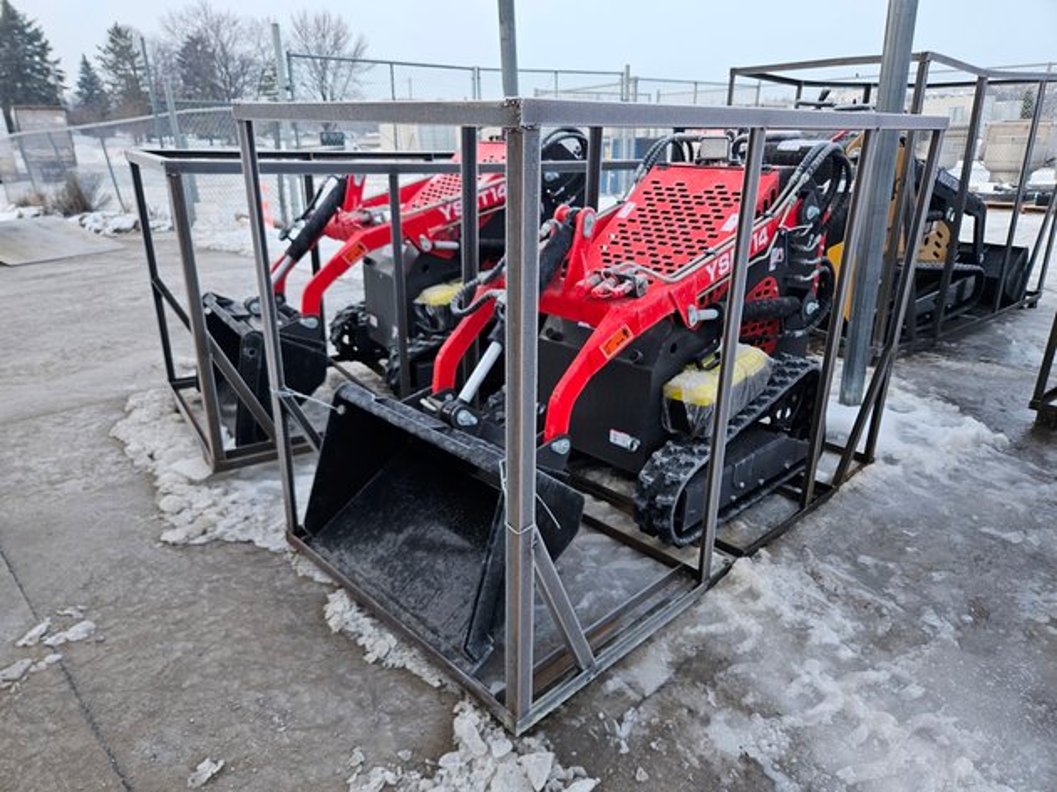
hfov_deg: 73.9
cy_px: 396
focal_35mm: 23
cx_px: 528
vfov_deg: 58.9
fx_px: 702
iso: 125
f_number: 1.8
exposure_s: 1/207
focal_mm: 5.4
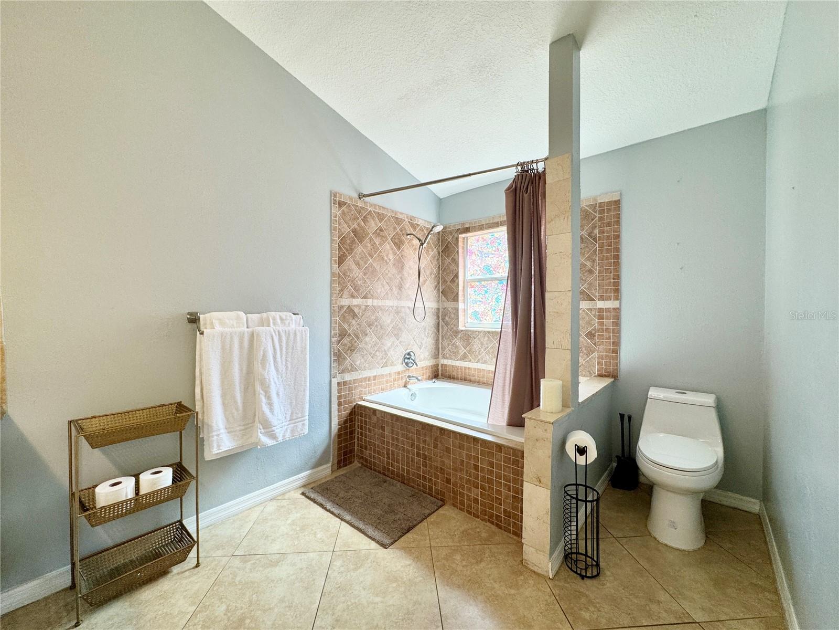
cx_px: 420
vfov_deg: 85.7
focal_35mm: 14
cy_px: 315
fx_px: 339
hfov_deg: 102.1
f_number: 2.2
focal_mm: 2.22
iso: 160
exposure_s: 1/120
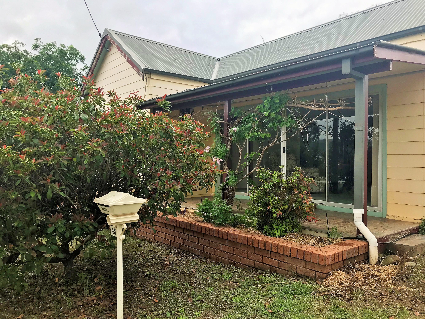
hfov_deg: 63.4
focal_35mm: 28
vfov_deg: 49.7
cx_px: 212
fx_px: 344
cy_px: 160
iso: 20
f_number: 1.8
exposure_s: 1/447
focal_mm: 3.99
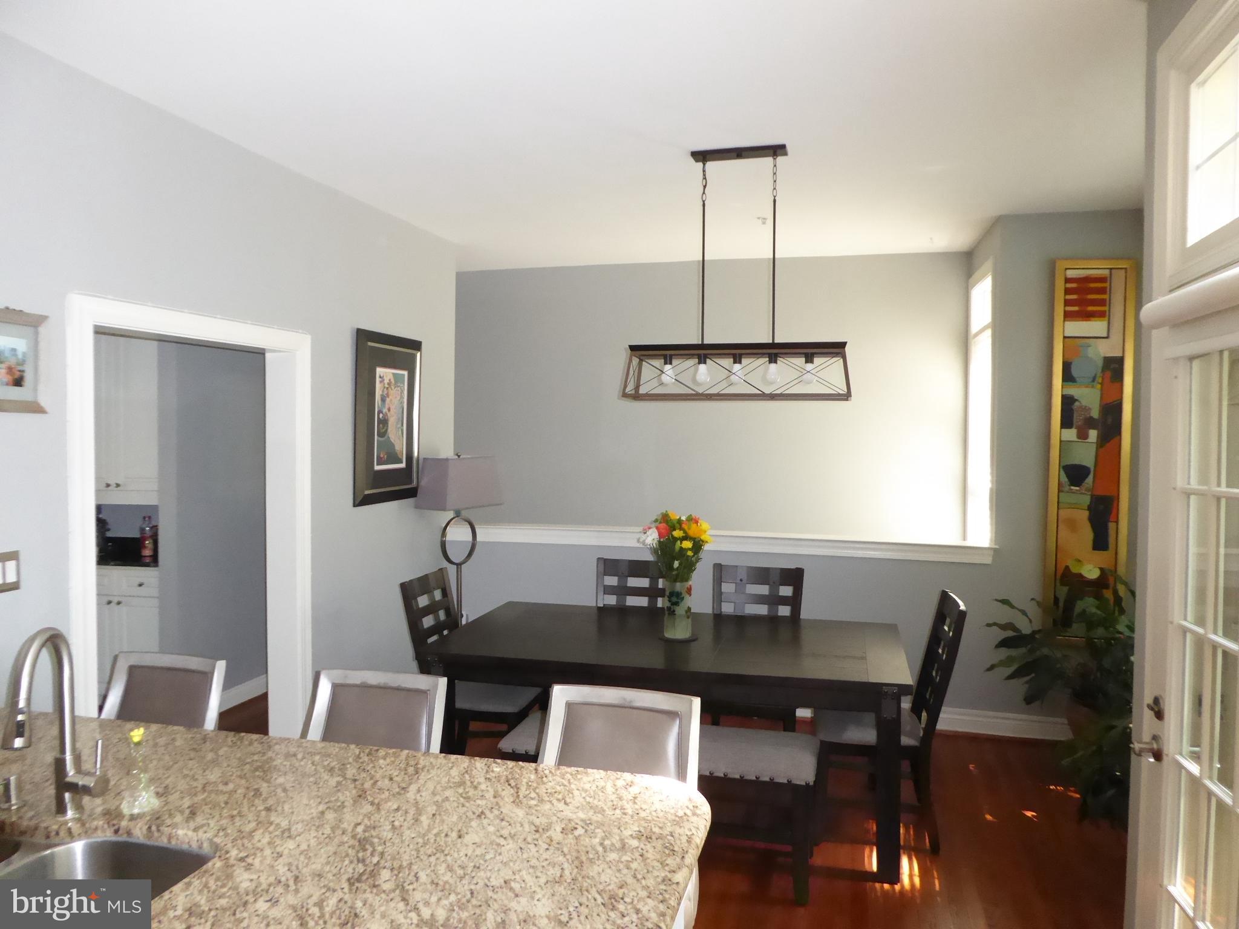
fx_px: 895
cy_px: 464
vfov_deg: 54.9
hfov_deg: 69.4
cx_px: 620
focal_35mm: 25
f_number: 3.3
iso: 1000
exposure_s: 1/60
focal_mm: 4.3
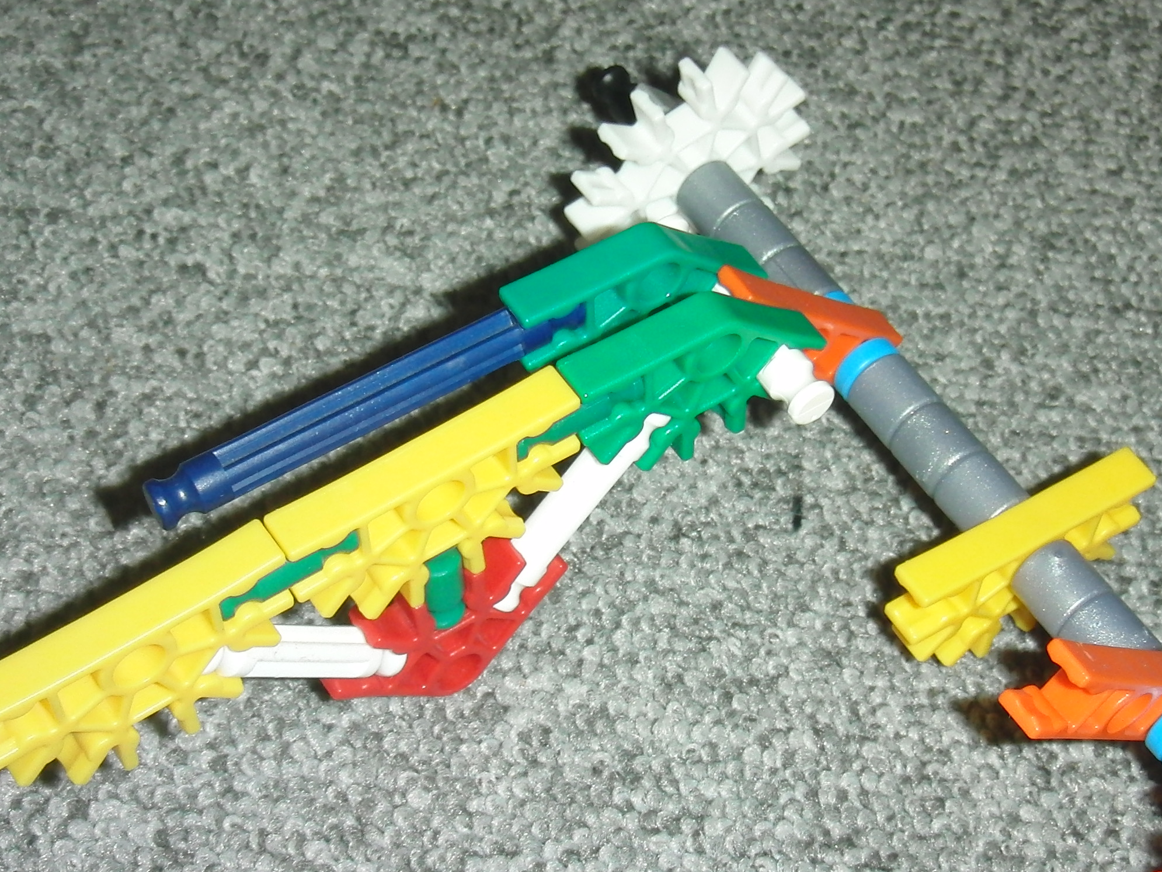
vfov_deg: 22.2
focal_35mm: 66
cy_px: 486
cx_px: 640
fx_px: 2215
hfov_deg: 29.4
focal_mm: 6.66
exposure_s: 1/40
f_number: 3.9
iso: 100
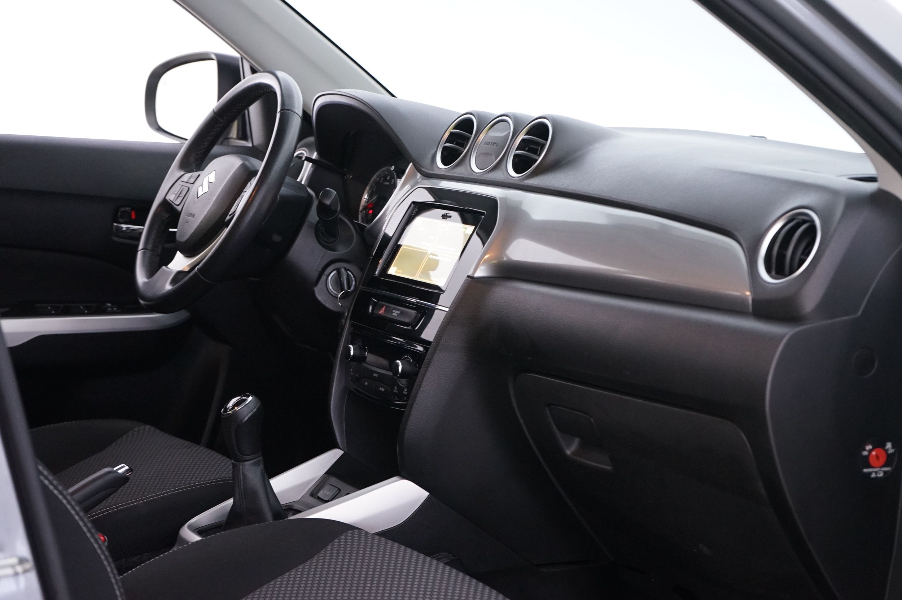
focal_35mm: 70
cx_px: 451
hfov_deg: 28.9
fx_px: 1752
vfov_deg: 19.4
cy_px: 300
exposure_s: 1/10
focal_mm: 70
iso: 3200
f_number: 6.3
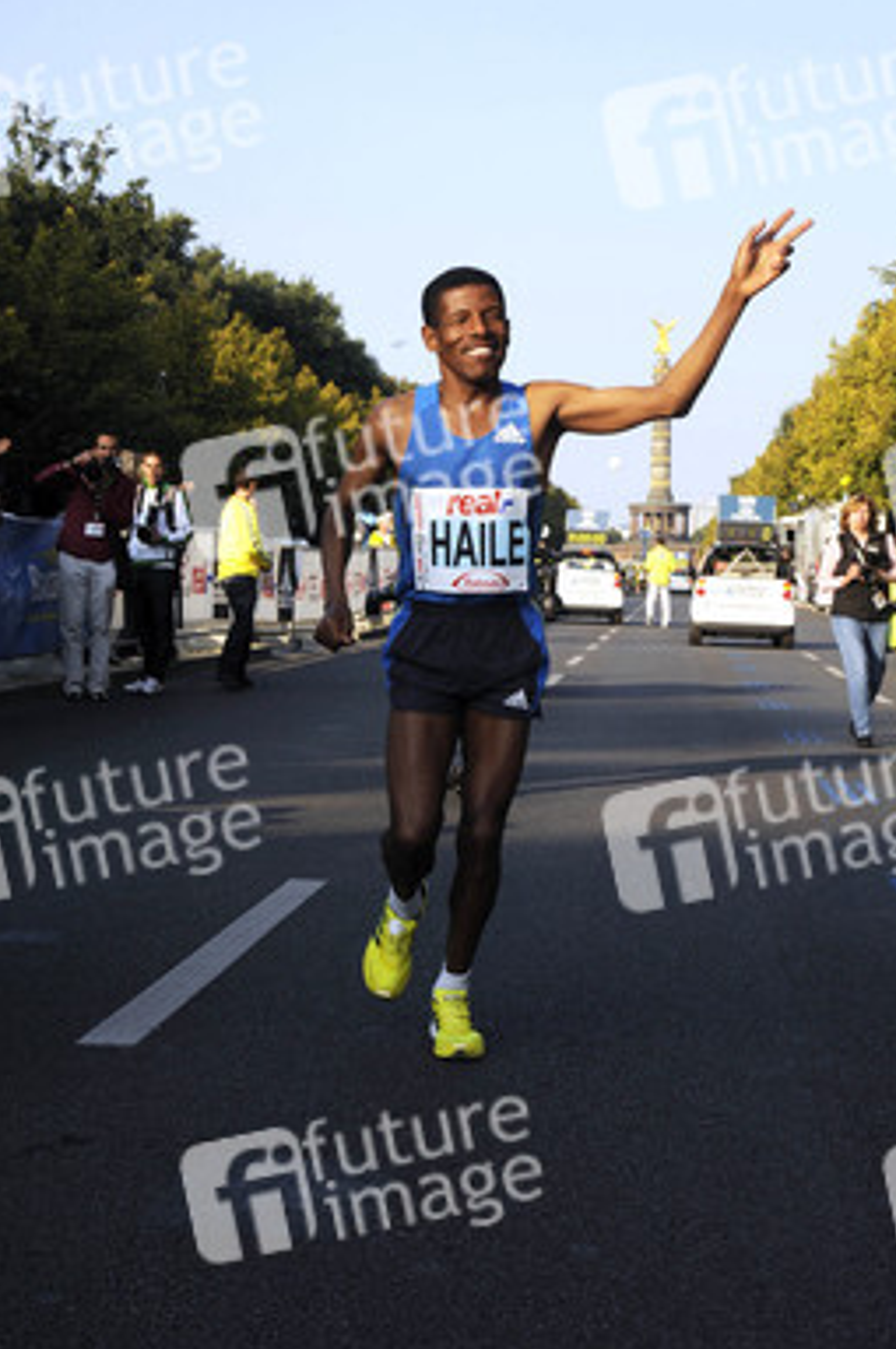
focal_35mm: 73
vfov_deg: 27.7
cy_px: 653
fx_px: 2733
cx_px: 464
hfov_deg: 18.6
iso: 500
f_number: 14
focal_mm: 70
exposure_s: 1/320
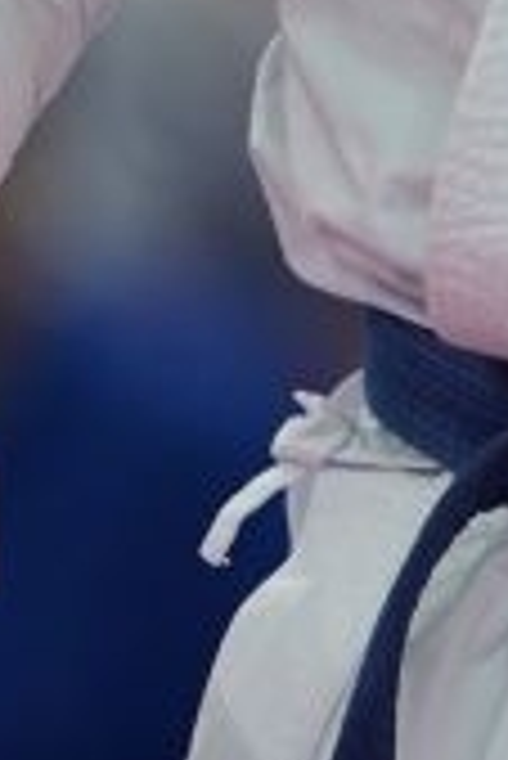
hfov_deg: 0.5
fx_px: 59944
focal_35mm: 2838
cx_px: 737
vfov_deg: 0.7
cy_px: 652
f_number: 2.8
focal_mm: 400
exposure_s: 1/500
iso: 1000
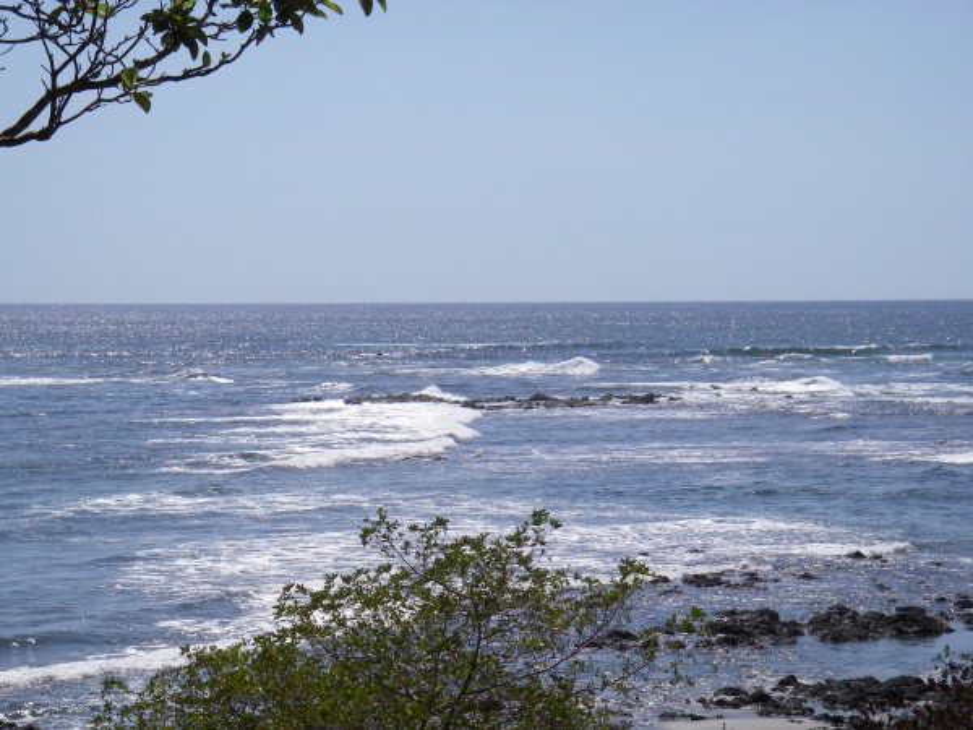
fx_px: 3204
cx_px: 486
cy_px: 365
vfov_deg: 13.0
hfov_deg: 17.3
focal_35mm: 114
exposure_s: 1/320
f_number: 8
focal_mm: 18.9
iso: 64
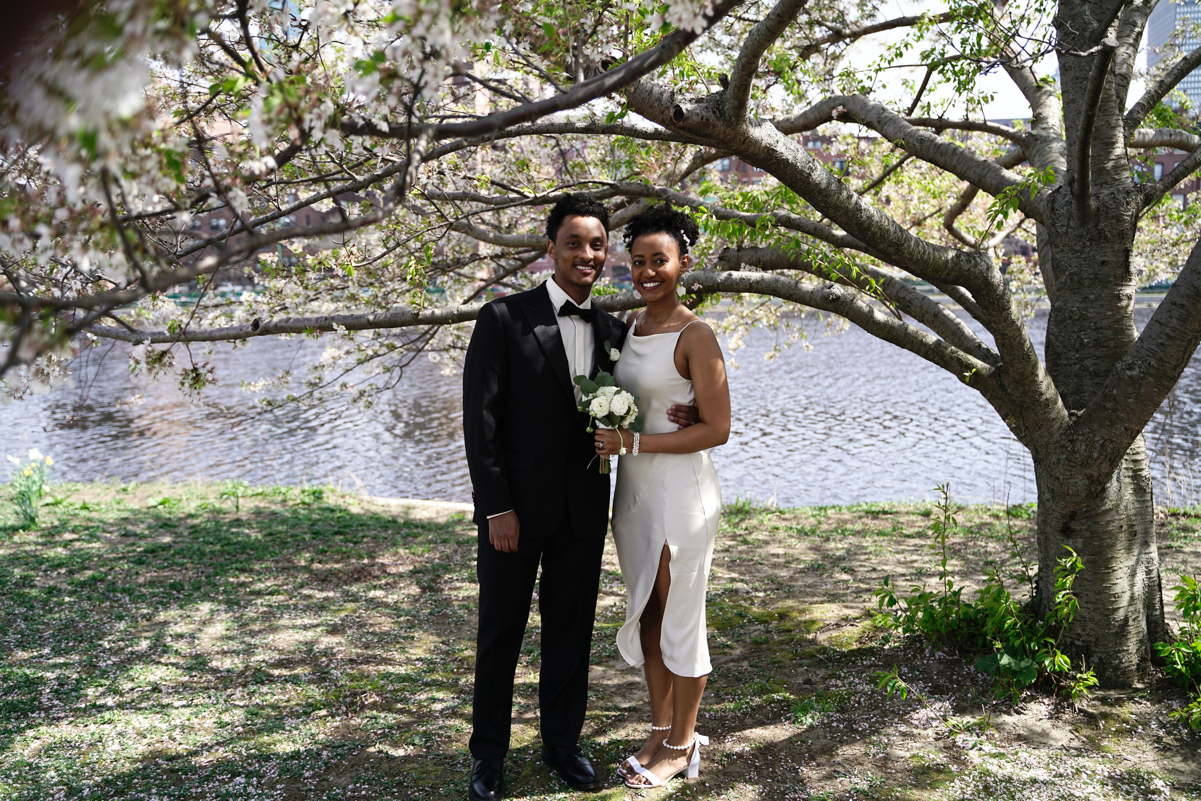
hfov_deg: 60.3
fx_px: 1034
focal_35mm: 31
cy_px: 400
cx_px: 600
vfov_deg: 42.3
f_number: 2.8
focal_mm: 31
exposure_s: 1/1600
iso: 160
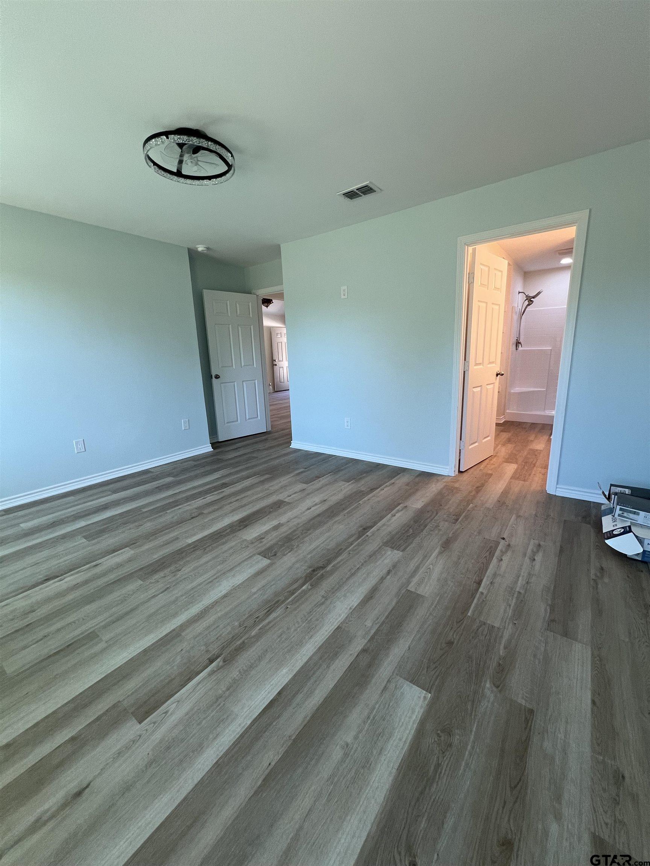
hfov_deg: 89.9
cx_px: 325
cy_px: 433
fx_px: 325
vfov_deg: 106.2
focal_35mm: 13
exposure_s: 1/120
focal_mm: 1.57
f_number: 1.8
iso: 125
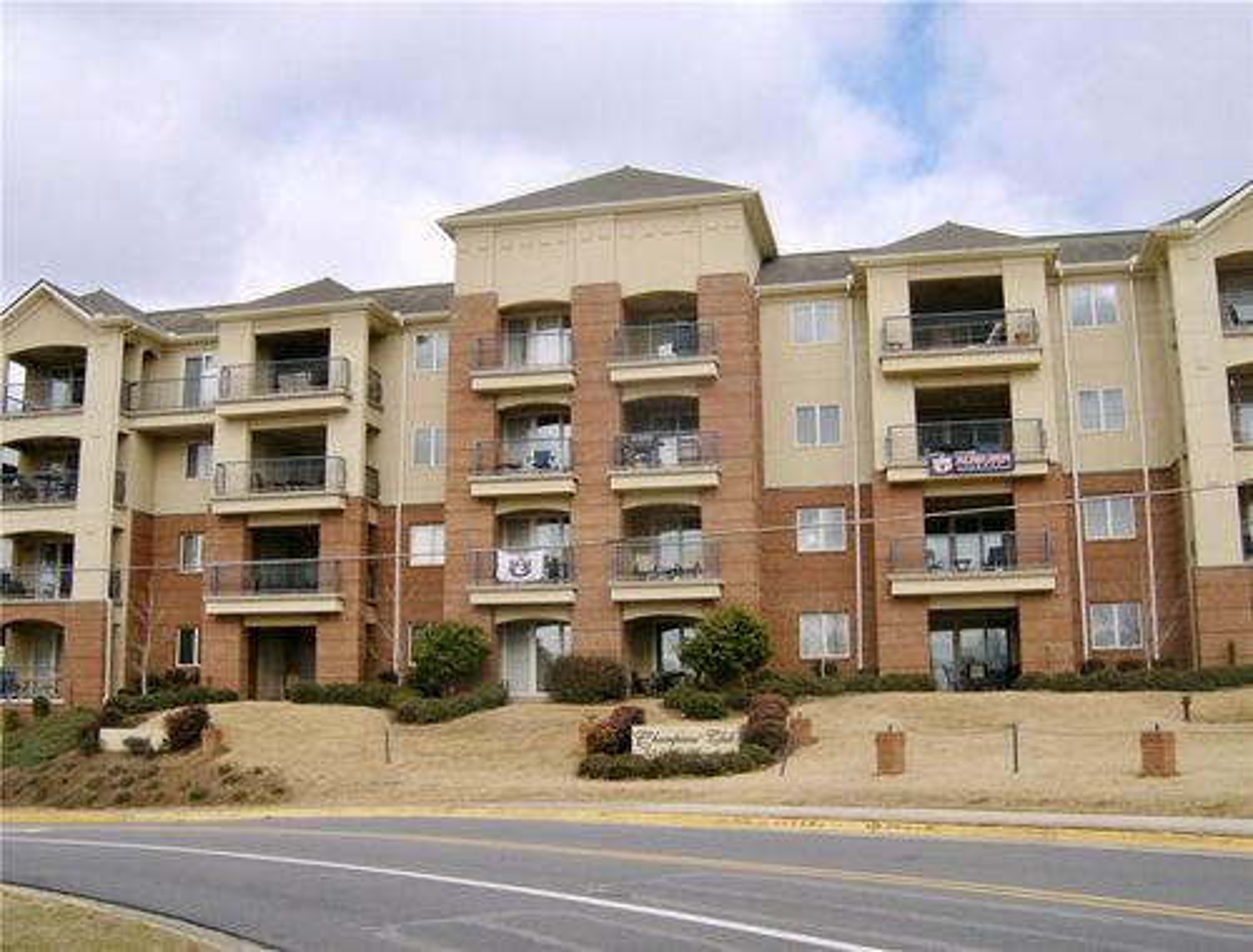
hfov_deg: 51.1
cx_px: 626
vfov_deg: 40.0
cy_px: 476
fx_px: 1309
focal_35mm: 36
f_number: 4.7
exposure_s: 1/491
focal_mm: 6
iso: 100
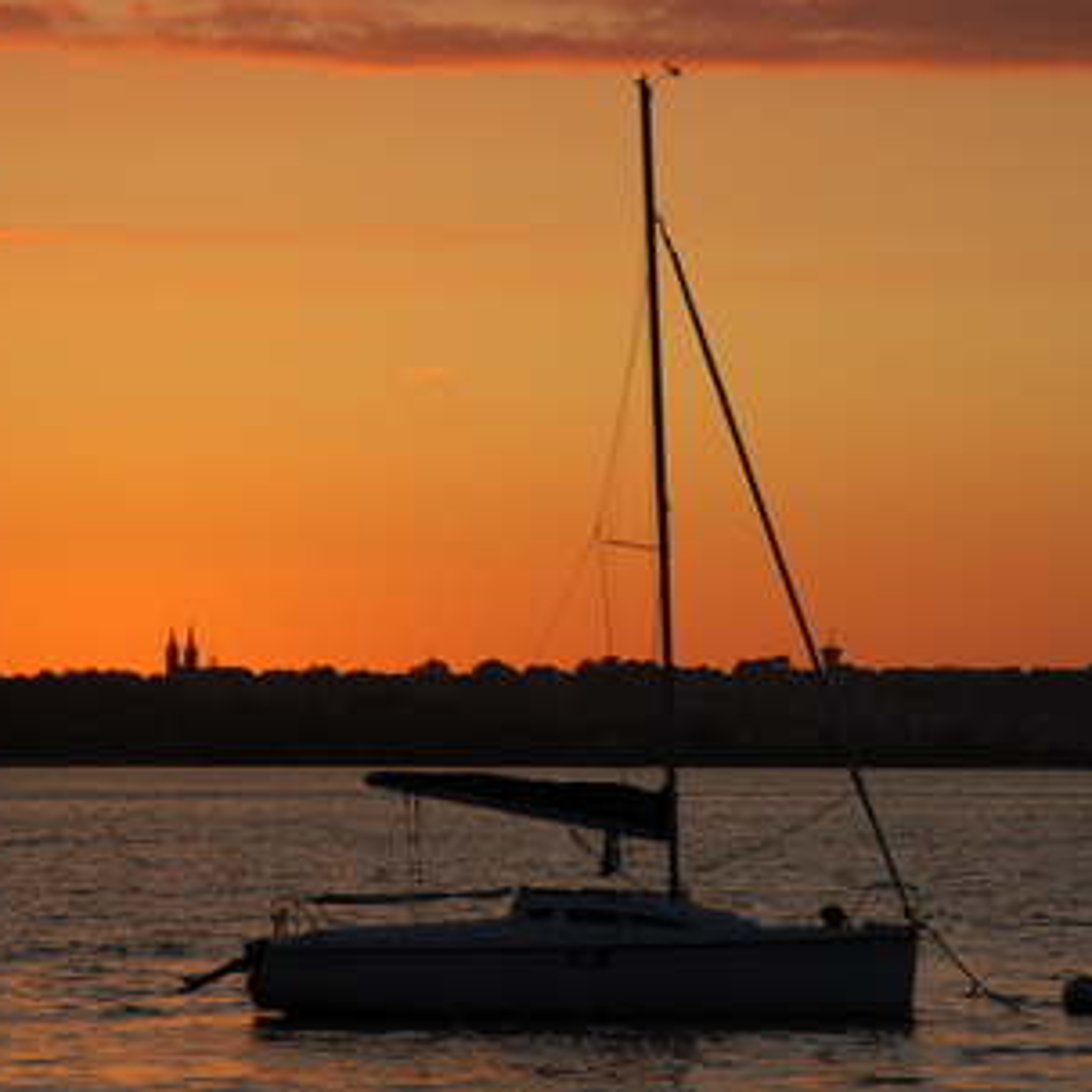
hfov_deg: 7.5
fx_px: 8280
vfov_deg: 7.5
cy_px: 544
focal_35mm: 232
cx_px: 609
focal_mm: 120
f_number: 6.3
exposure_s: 1/400
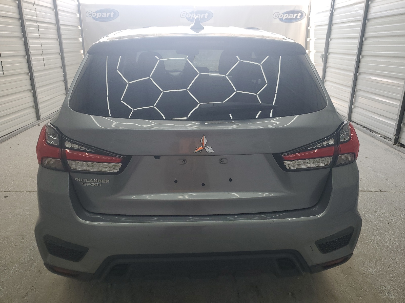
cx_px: 202
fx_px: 304
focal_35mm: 26
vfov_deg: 53.1
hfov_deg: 67.3
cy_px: 152
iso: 50
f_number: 1.5
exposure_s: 1/217
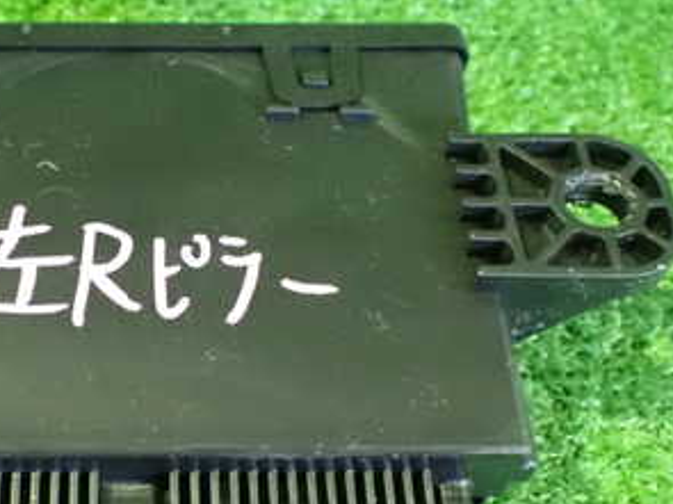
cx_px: 137
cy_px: 274
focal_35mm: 61
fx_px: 1185
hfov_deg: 30.9
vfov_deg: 24.0
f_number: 2.3
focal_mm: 5.4
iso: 1600
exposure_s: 1/20
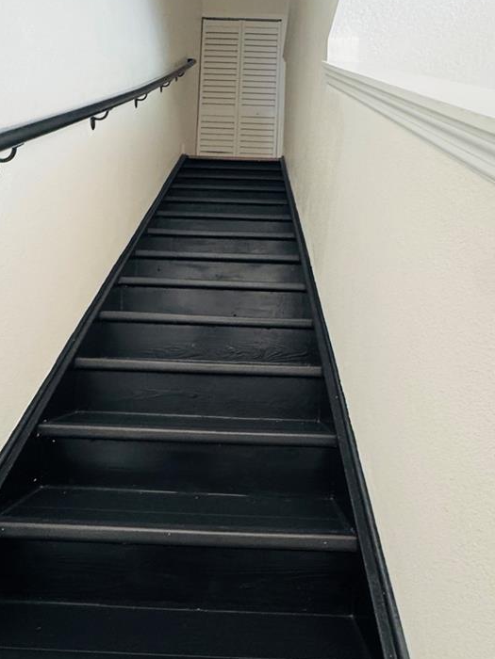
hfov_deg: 56.8
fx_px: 458
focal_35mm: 24
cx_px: 240
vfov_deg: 71.6
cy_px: 341
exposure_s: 1/60
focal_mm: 2.22
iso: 500
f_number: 2.2
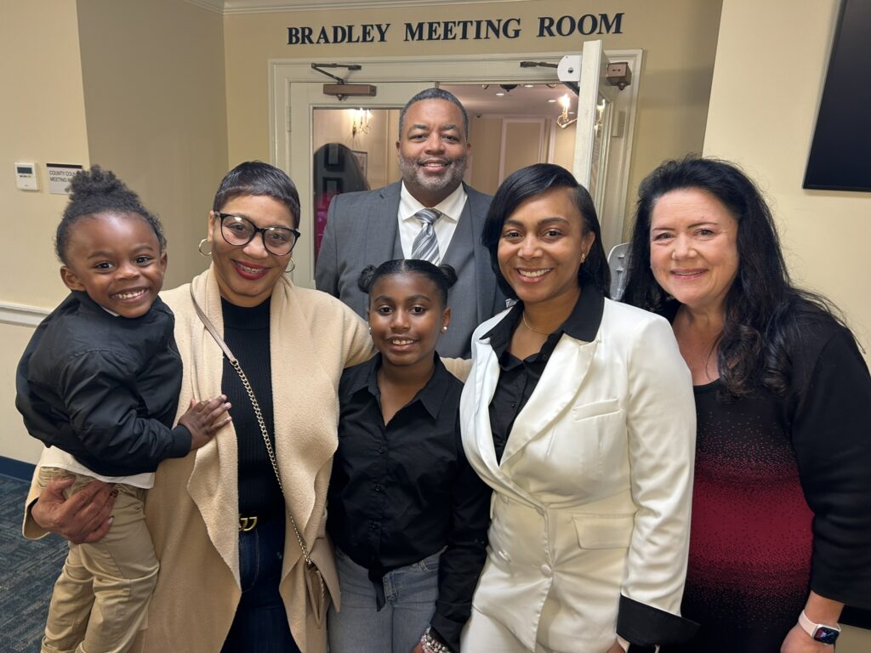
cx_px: 436
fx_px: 654
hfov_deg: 67.3
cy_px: 326
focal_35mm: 26
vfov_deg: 53.1
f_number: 1.5
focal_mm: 5.7
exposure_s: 1/60
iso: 125
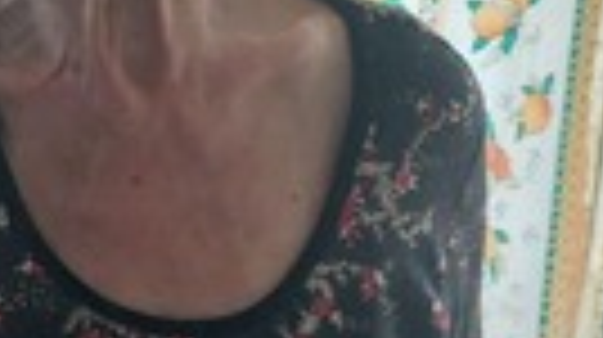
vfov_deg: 9.8
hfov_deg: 15.7
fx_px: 1948
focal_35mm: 122
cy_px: -36
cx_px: -387
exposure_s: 1/24
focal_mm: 5.23
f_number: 1.8
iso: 400
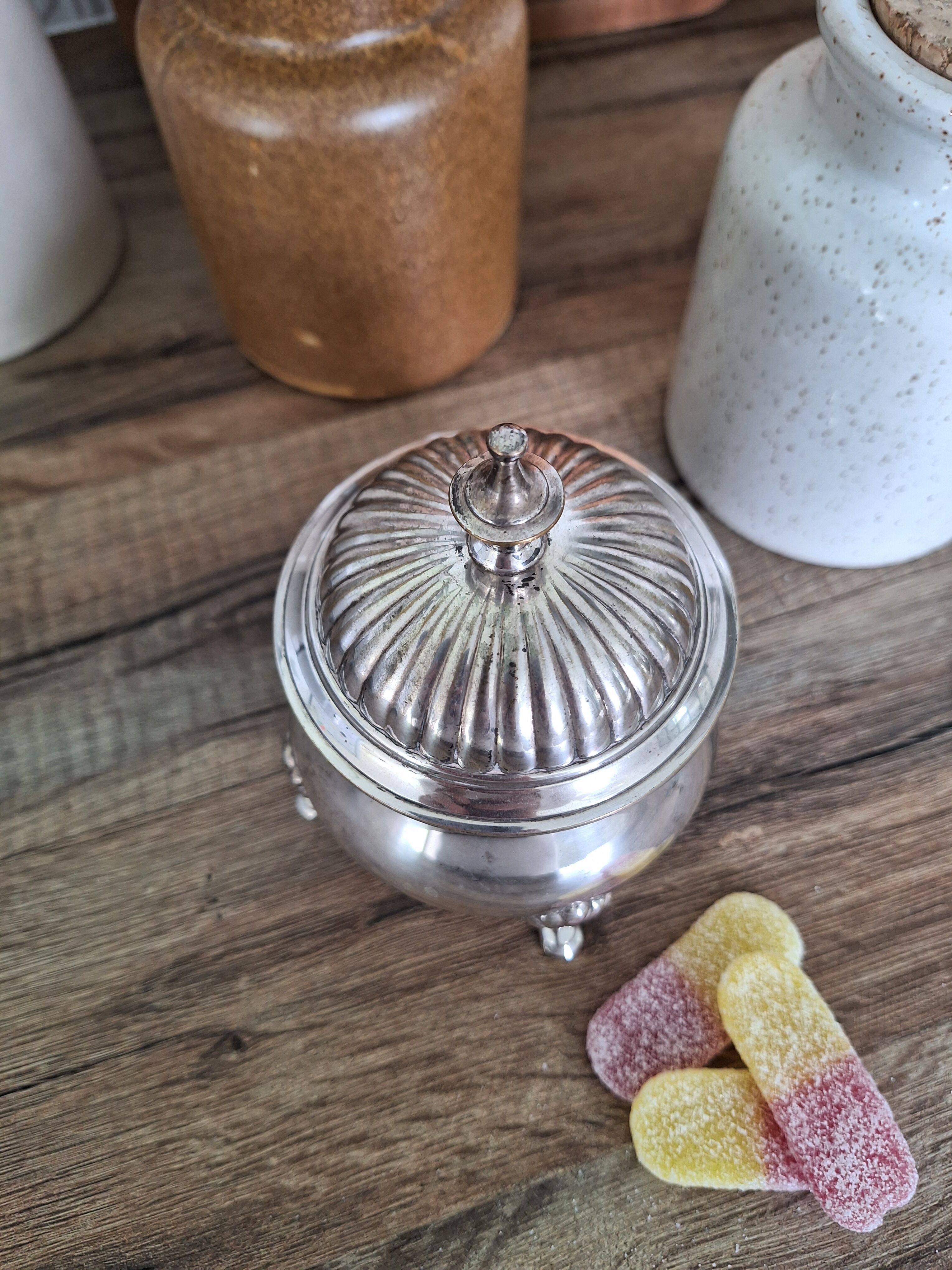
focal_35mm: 23
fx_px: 843
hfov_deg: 58.9
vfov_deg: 73.9
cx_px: 476
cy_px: 635
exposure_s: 1/50
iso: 250
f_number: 1.8
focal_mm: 5.54
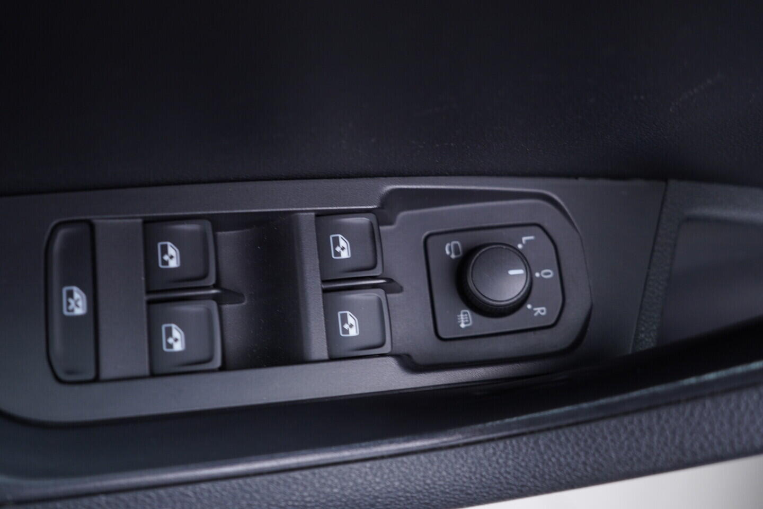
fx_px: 763
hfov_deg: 53.1
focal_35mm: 36
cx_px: 382
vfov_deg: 36.9
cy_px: 254
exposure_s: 1/40
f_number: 2.8
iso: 250
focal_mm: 24
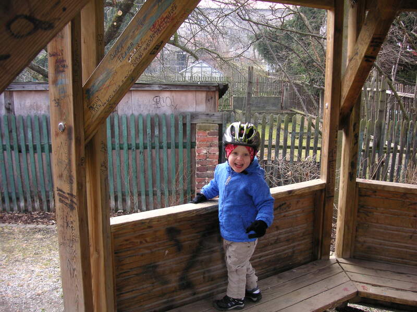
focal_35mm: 37
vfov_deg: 38.7
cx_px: 208
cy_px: 156
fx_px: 446
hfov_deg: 50.1
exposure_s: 1/125
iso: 50
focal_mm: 6.1
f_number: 2.8
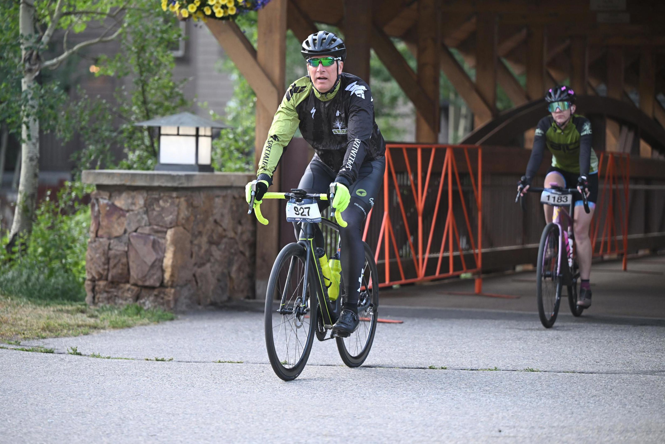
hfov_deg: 16.4
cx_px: 332
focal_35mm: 125
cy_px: 222
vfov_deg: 11.0
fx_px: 2309
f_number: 2.8
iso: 1400
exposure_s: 1/1000
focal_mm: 125
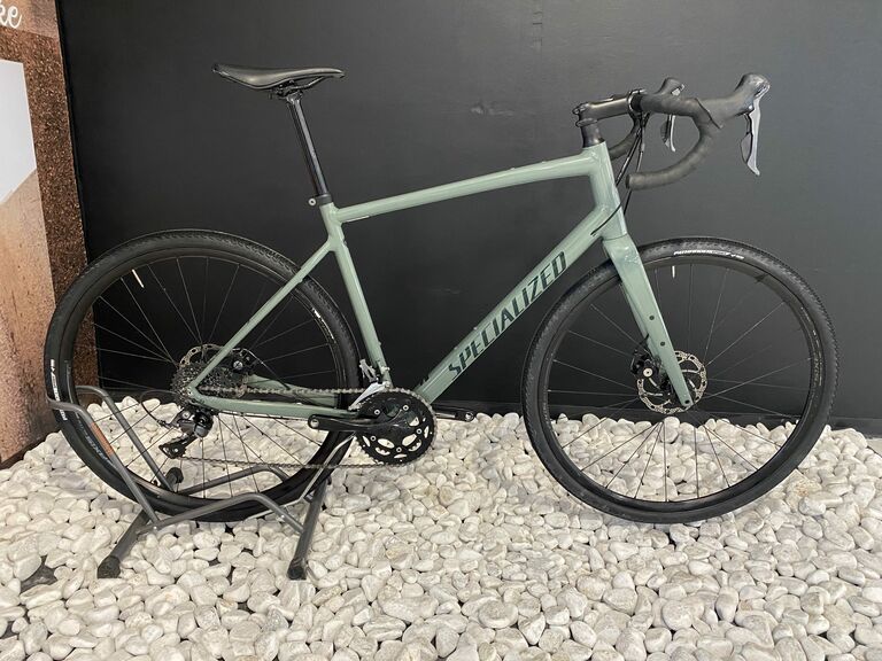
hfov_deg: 67.3
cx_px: 441
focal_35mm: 26
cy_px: 330
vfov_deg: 53.1
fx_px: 662
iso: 320
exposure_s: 1/50
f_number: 1.8
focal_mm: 4.25
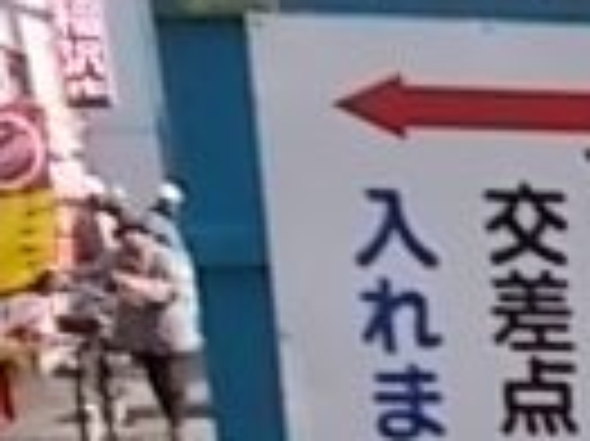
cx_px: 1216
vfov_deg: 10.6
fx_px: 2163
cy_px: 909
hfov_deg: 13.2
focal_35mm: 127
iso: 80
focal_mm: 4.6
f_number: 8
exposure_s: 1/160
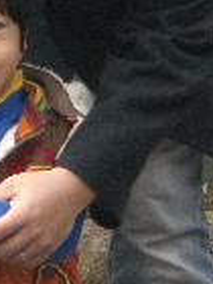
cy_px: 304
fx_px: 3290
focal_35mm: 401
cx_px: -75
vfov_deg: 4.9
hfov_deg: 3.7
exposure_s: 1/160
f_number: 4.4
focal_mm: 14.6
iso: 100
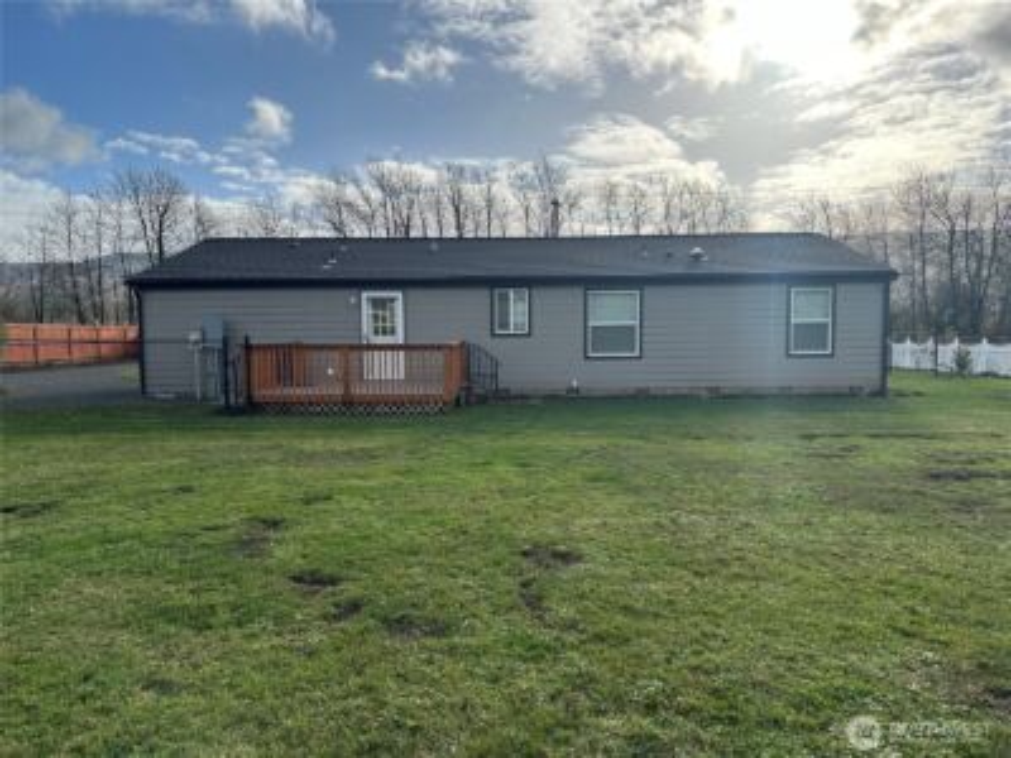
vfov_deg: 56.8
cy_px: 379
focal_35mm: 24
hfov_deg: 71.6
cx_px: 506
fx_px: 701
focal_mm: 6.86
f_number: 1.78
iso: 80
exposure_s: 1/5525
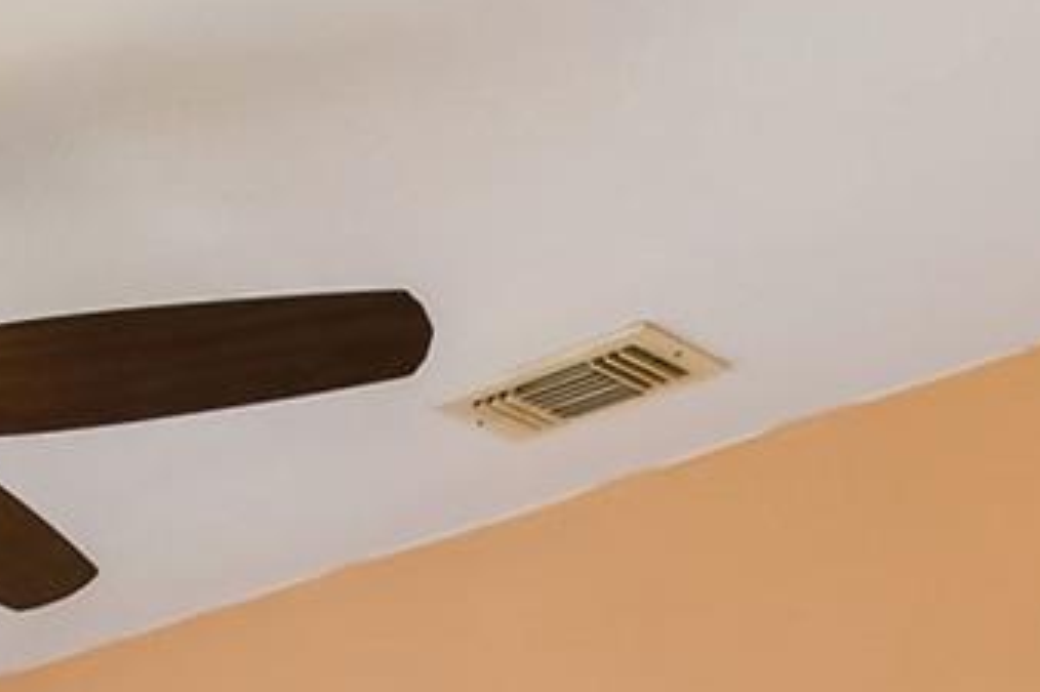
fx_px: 2050
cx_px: -148
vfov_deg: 15.5
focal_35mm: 71
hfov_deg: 26.0
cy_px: 1356
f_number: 7.1
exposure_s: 1/15
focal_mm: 10
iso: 100
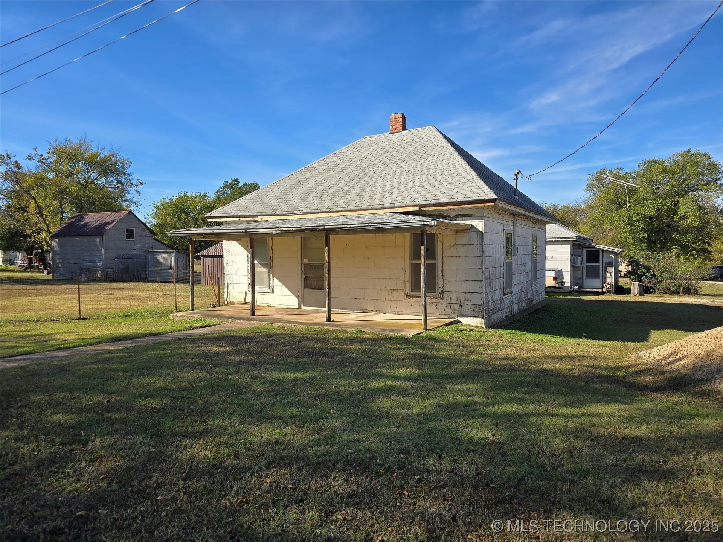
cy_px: 271
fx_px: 480
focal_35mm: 23
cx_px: 362
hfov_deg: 73.9
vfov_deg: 58.9
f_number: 1.7
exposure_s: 1/547
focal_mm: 6.3
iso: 12
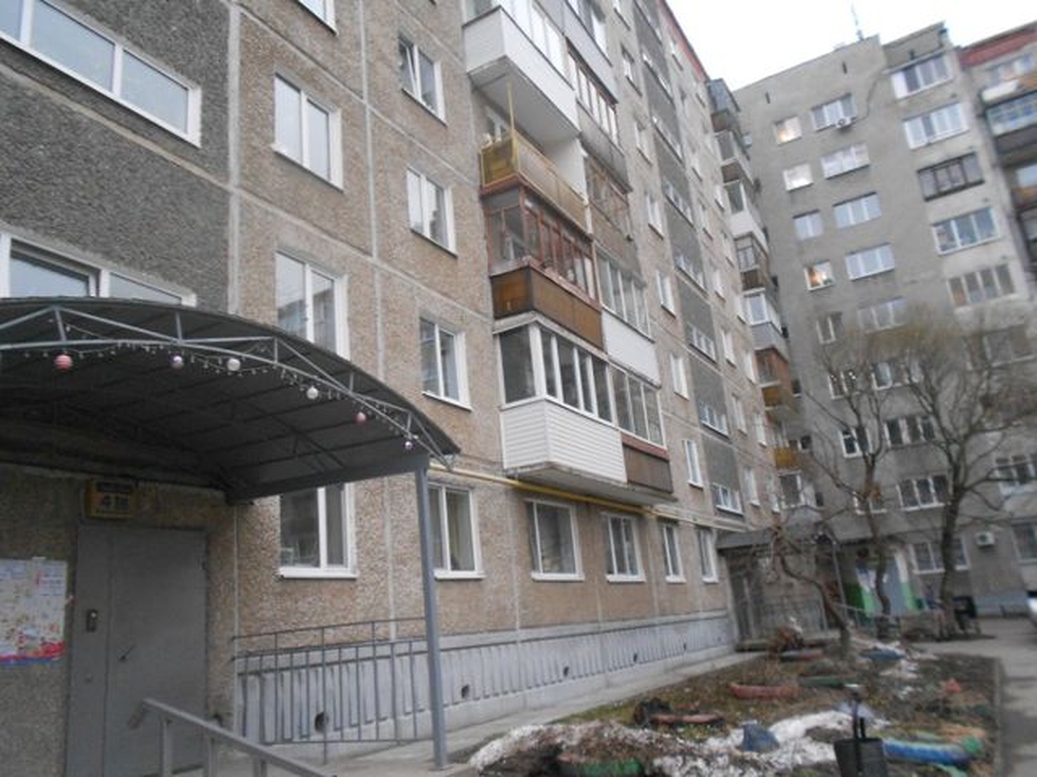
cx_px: 518
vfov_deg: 53.1
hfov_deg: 67.3
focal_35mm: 26
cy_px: 388
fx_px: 779
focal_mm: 4.6
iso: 400
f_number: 3.2
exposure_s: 1/30
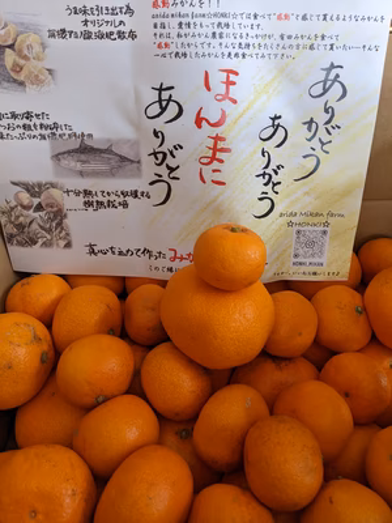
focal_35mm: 27
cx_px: 196
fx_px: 408
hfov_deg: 51.4
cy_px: 262
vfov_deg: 65.3
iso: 159
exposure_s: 1/26.3
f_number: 1.73
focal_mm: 4.38
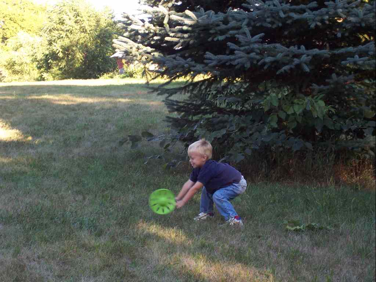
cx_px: 188
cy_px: 141
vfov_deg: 14.5
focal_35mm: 102
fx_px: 1108
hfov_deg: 19.3
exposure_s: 1/90
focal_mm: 16.8
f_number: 4.6
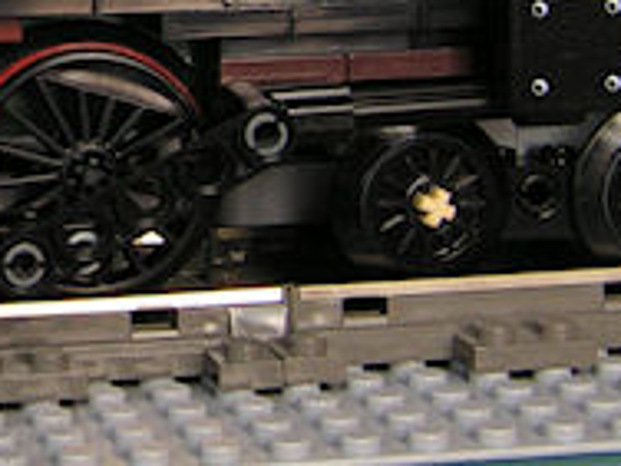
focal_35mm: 138
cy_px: -170
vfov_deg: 10.5
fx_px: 2476
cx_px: -185
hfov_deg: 13.8
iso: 50
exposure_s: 1/40
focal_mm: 6.3
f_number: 3.2
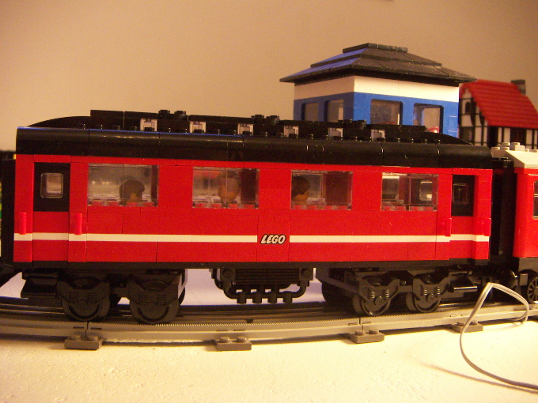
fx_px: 668
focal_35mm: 43
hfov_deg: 43.9
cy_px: 202
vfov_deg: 33.6
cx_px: 269
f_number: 2.8
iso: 200
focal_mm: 5.6
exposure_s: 1/6
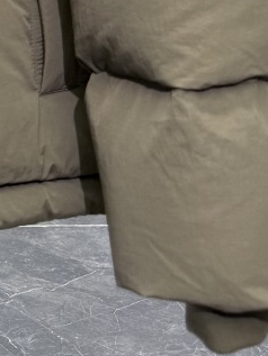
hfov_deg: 12.2
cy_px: -275
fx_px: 1124
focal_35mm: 109
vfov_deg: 15.6
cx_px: -256
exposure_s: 1/100
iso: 80
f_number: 1.78
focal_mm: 6.76
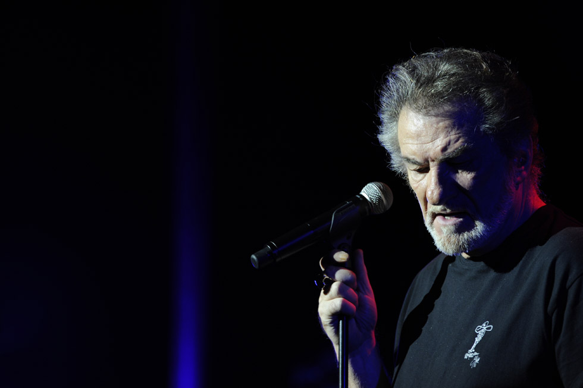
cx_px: 292
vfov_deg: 6.9
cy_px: 194
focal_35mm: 200
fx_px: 3237
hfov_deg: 10.3
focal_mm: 200
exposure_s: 1/160
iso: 1000
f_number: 5
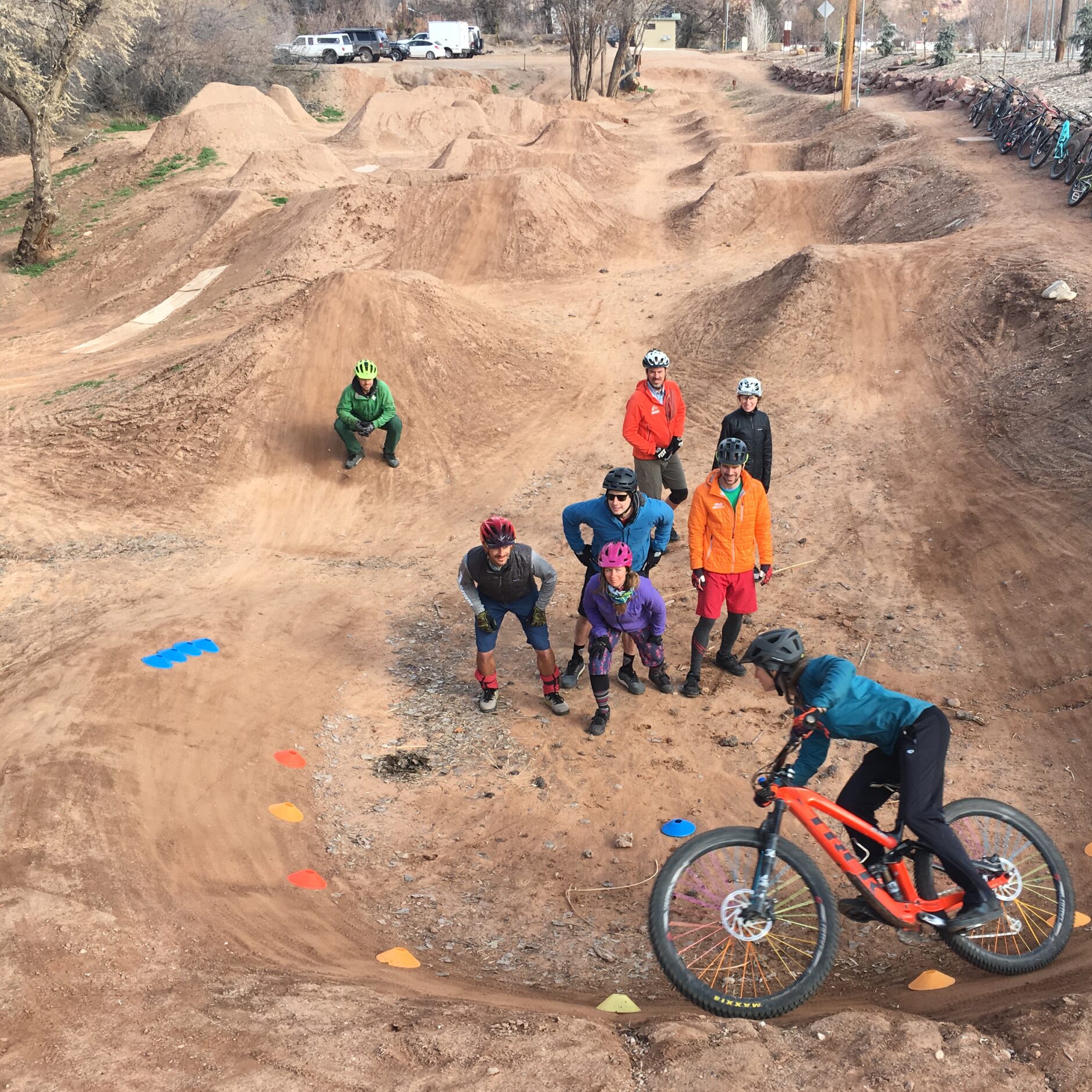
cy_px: 556
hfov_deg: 46.9
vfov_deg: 47.2
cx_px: 670
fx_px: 1249
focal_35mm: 35
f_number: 2.2
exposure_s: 1/478
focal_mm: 4.15
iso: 25
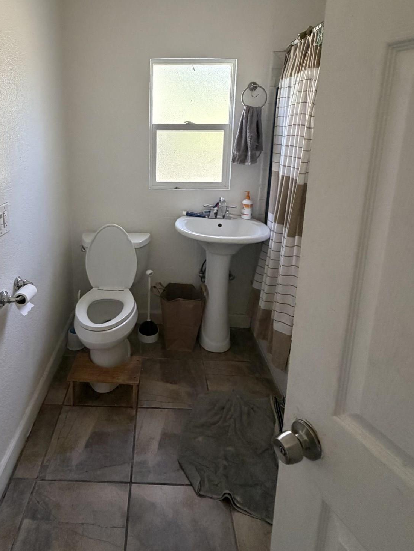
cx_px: 146
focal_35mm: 22
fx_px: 351
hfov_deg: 60.0
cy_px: 203
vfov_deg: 74.9
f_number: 2.2
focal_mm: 2.22
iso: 320
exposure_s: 1/60
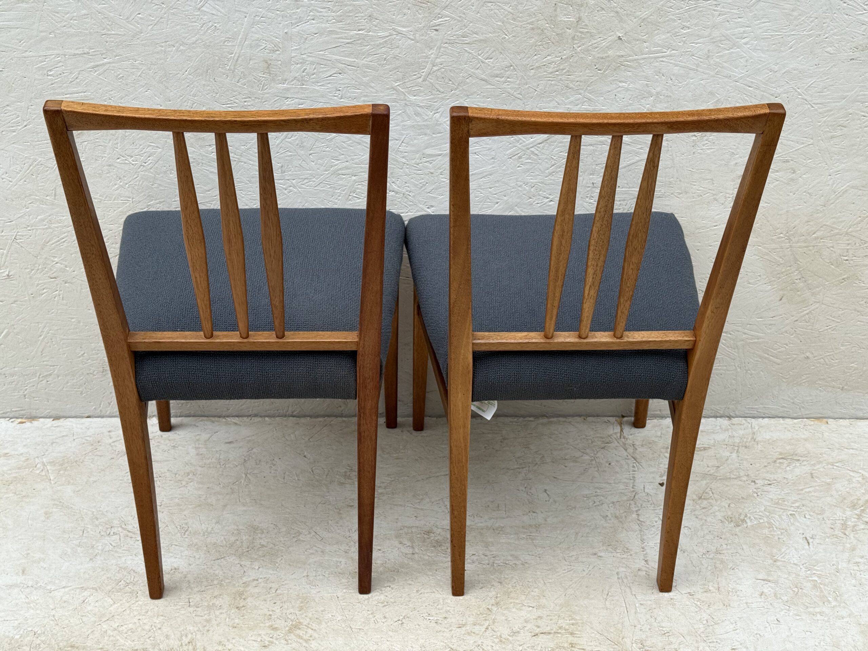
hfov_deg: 39.7
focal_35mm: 48
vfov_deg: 30.3
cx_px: 434
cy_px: 326
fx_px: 1204
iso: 64
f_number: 1.78
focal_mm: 6.76
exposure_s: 1/434
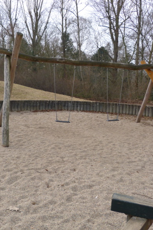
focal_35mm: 35
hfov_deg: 37.8
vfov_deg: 54.4
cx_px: 69
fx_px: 223
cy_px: 114
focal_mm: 4.5
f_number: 2.8
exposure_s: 1/320
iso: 80
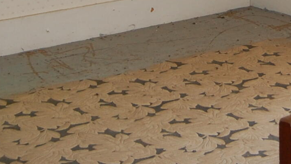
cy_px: -104
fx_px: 911
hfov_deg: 18.1
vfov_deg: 9.9
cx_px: 200
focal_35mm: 118
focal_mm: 18
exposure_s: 1/125
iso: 400
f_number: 3.5
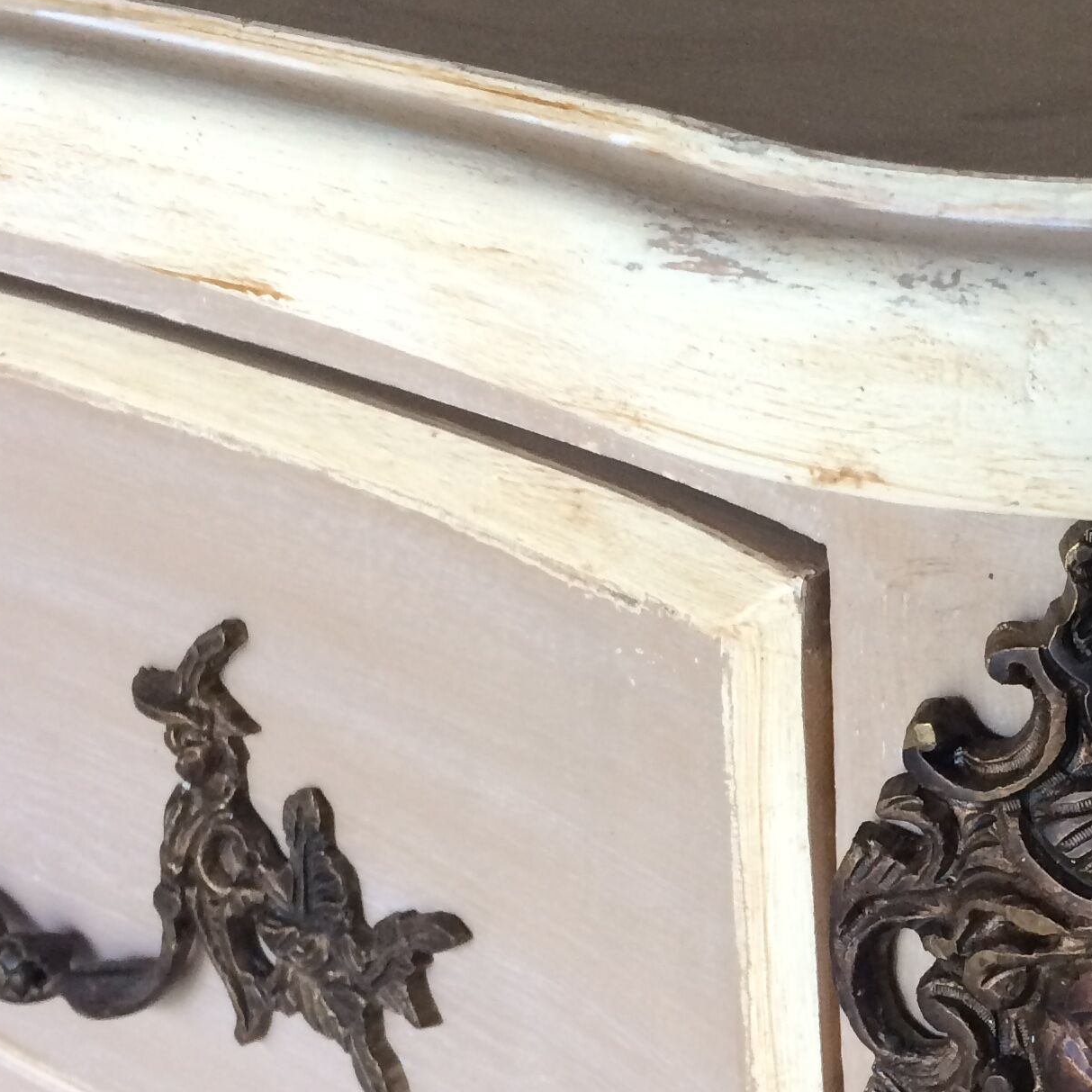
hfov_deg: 24.2
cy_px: 833
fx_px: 2463
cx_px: 1018
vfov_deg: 24.7
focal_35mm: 69
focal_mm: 4.15
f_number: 2.2
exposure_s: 1/33
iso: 80
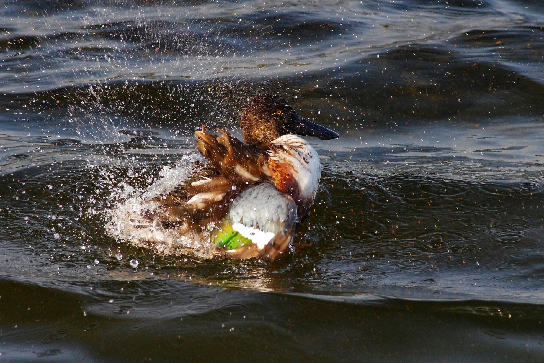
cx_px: 258
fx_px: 15503
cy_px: 144
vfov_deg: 1.3
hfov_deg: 2.0
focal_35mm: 1026
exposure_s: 1/800
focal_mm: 560
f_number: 8
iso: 3200
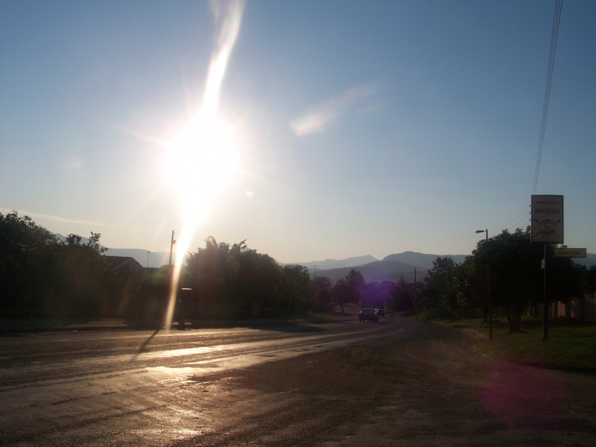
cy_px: 224
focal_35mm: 33
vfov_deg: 42.9
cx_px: 298
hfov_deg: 55.4
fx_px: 568
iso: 64
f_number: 5.6
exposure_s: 1/1250
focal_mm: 5.85
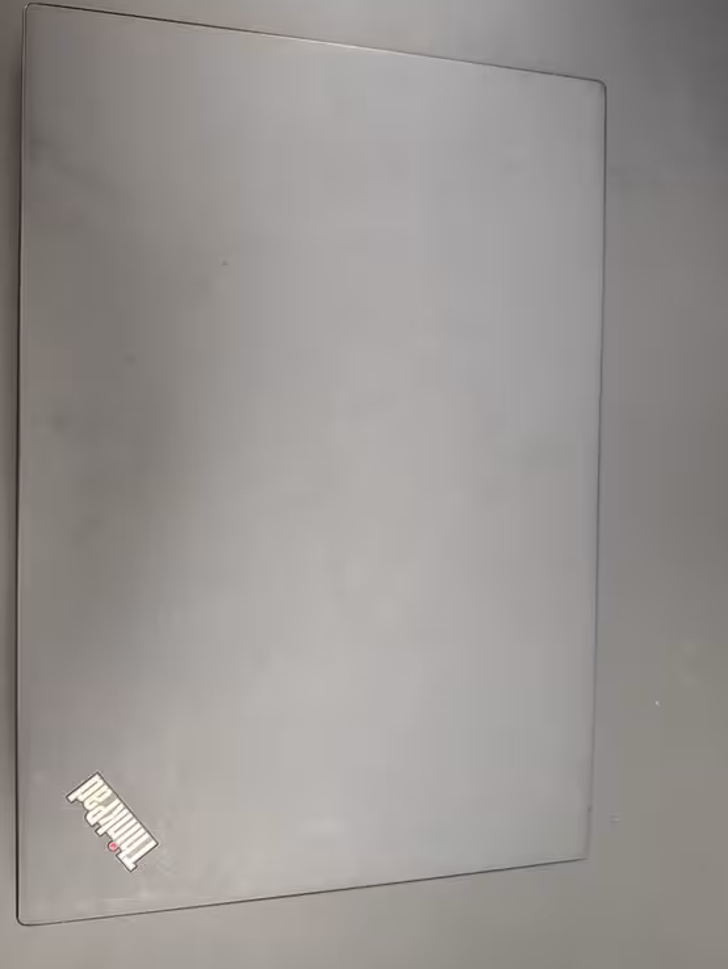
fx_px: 729
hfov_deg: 53.1
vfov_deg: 67.2
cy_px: 454
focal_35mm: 26
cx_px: 340
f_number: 1.78
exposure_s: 1/60
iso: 640
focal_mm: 6.76
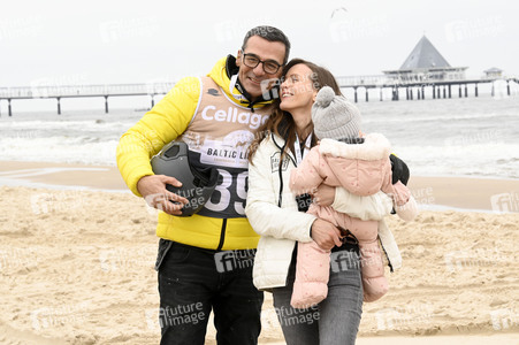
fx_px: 1873
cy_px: 172
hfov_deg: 15.8
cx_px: 260
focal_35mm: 130
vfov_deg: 10.5
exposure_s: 1/500
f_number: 16
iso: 4000
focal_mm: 130
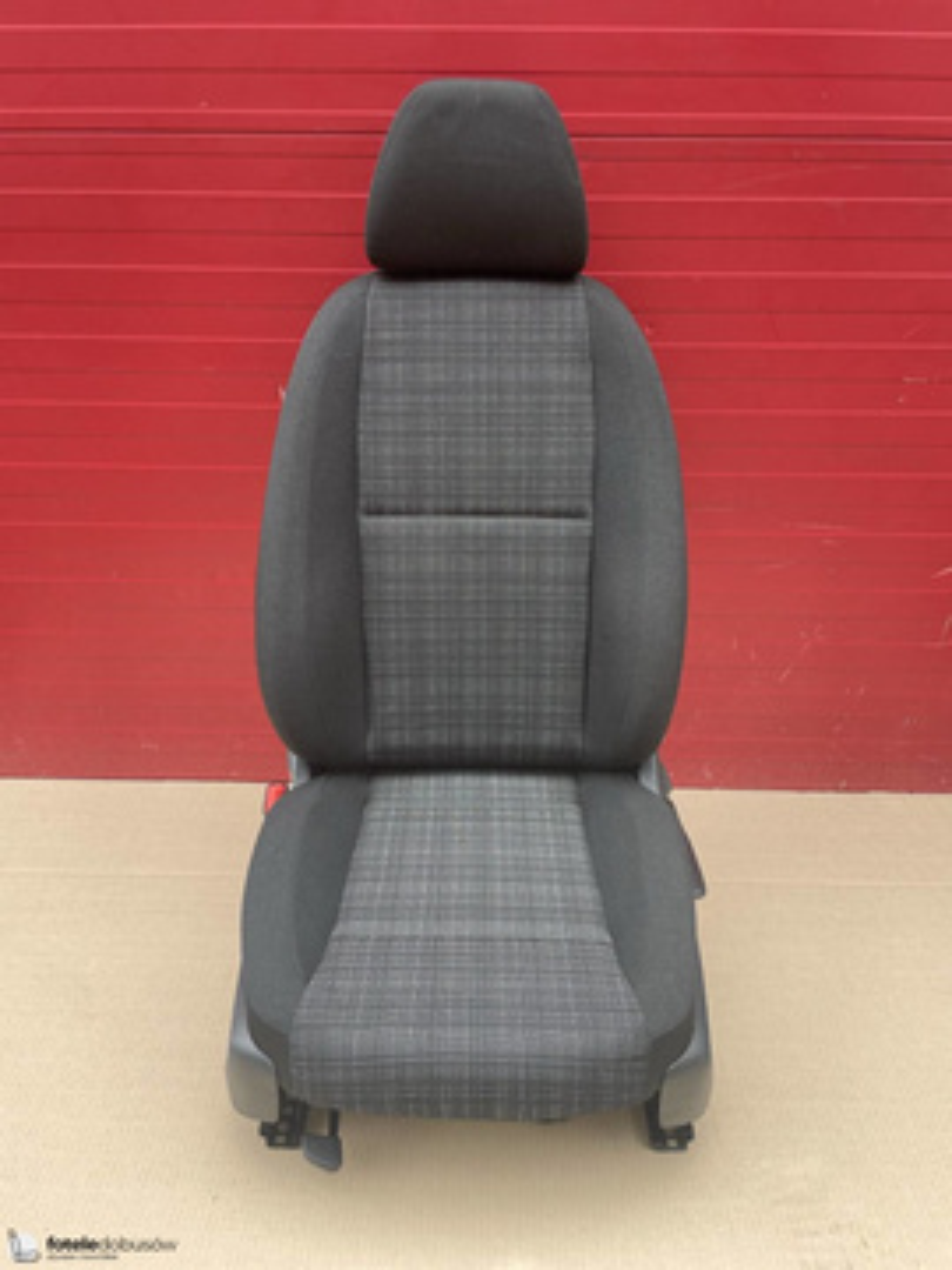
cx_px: 476
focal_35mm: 26
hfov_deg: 53.1
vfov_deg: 67.3
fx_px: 953
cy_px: 635
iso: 50
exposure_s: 1/121
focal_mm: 4.2
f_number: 1.6
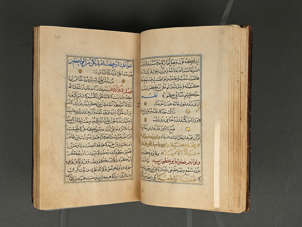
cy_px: 113
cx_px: 140
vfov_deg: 23.7
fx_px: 541
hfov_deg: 31.2
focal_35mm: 62
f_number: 13
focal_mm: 57
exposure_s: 1/30
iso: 250
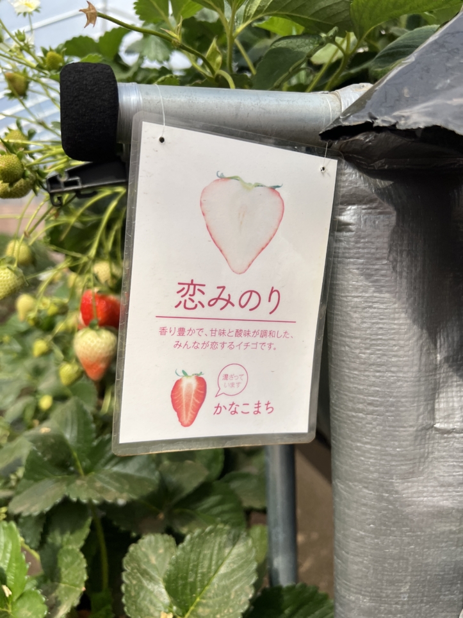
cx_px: 232
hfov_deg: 53.1
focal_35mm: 26
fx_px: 464
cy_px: 309
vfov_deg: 67.3
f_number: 1.5
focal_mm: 5.7
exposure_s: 1/3704
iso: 50
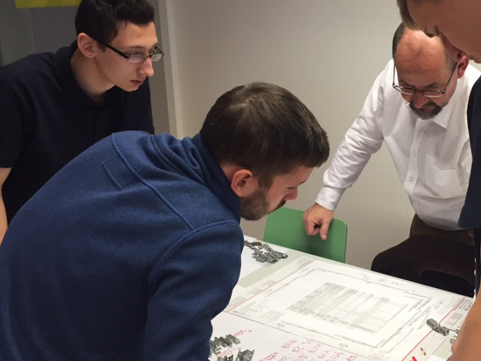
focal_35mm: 46
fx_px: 639
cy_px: 190
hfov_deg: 40.4
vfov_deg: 31.5
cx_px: 344
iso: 32
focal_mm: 4.15
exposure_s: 1/30
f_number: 2.2
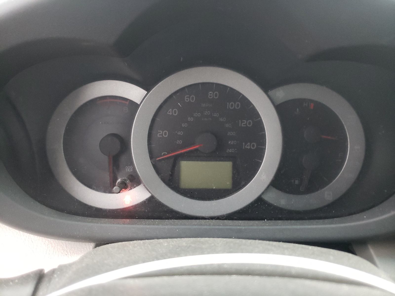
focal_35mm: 26
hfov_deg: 67.3
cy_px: 148
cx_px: 198
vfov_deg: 53.1
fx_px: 297
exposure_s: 1/60.2
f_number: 1.5
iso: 330
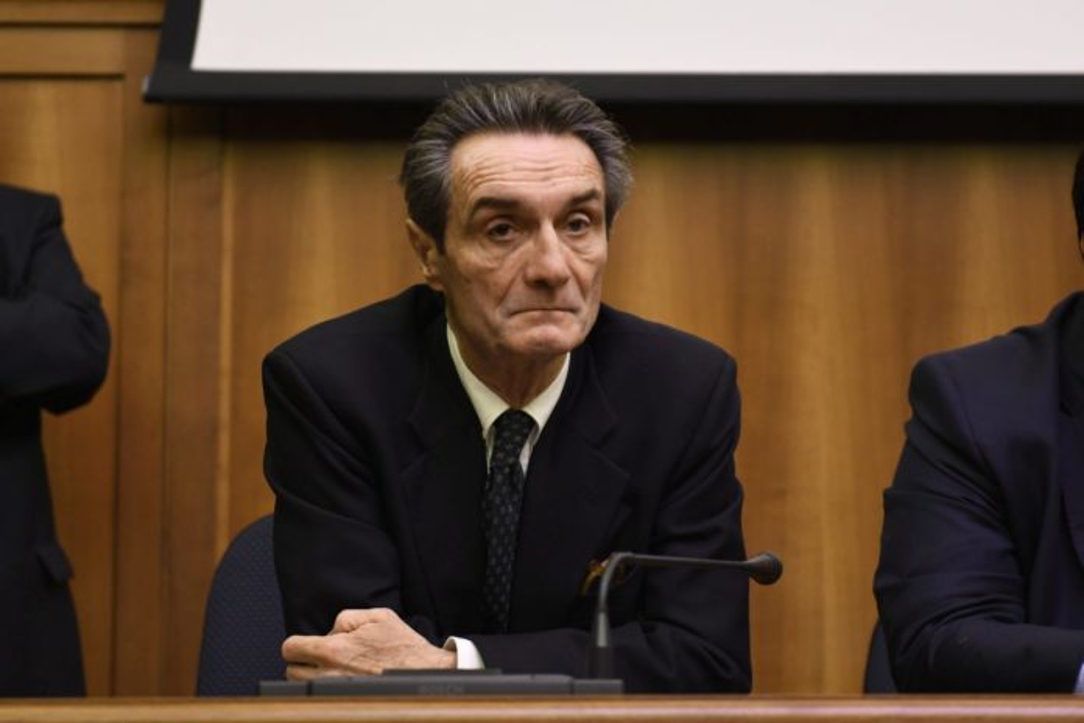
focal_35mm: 105
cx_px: 542
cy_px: 362
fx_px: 3161
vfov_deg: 13.0
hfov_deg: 19.5
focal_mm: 70
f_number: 2.8
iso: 3200
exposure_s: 1/320
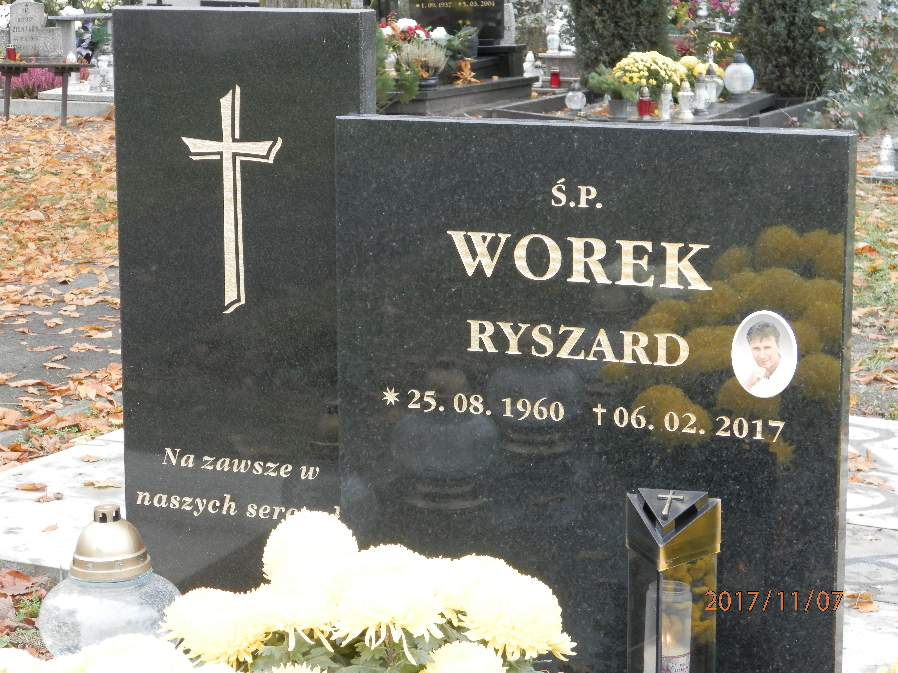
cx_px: 449
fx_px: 2127
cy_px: 336
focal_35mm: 82
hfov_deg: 23.8
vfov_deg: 18.0
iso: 160
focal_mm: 14.6
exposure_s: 1/60
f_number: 4.2
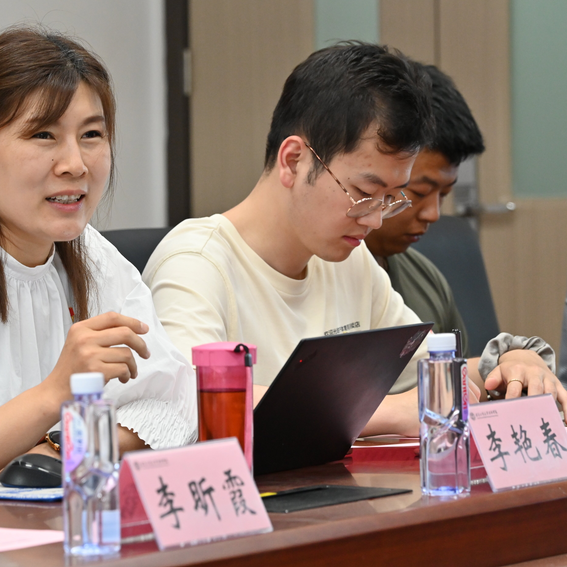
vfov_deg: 7.6
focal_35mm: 230
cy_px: 283
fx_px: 4262
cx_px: 156
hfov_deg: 7.6
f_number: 5
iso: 1600
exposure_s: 1/125
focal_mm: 120
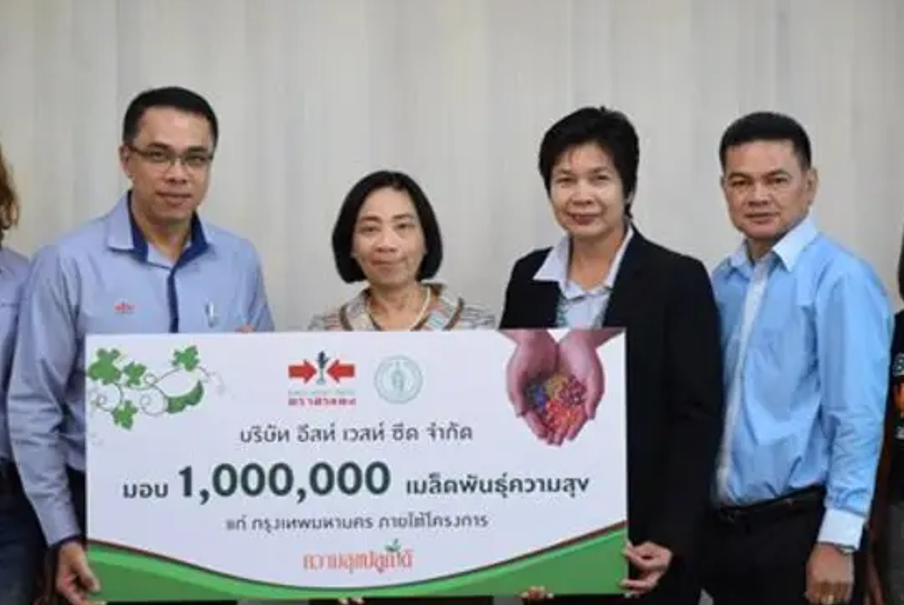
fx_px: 2815
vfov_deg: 12.3
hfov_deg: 18.2
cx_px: 451
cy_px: 246
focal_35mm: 112
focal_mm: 52
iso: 2500
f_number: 6.3
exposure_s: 1/160
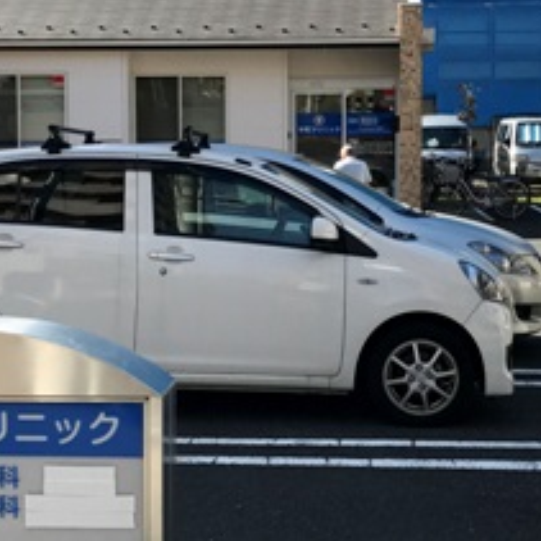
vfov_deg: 23.0
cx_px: 269
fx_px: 1326
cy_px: 203
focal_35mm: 75
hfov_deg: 23.1
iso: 20
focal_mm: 3.99
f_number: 1.8
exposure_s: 1/1227
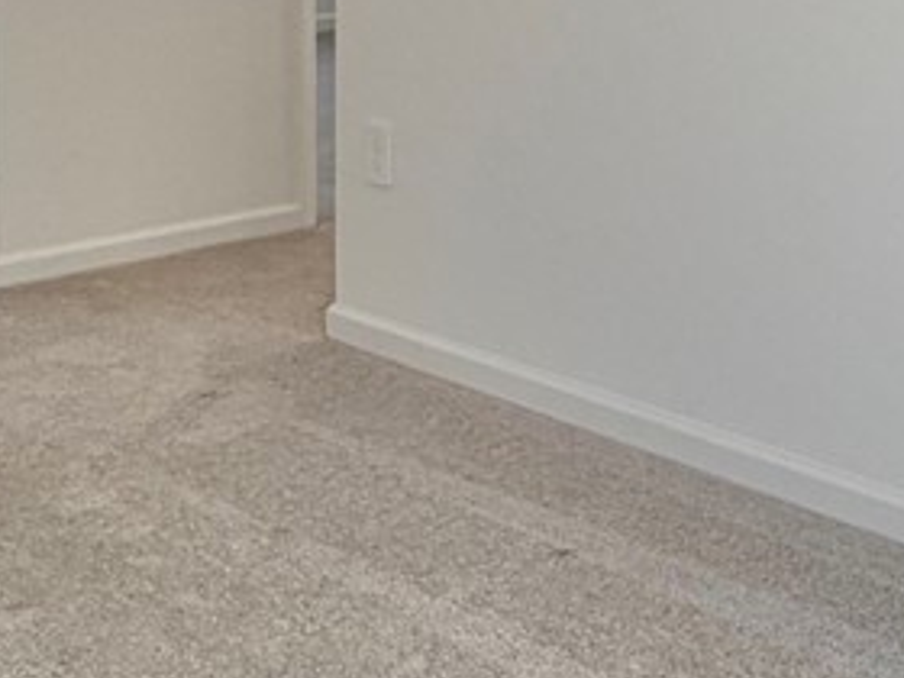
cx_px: 733
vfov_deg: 17.3
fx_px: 2089
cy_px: -200
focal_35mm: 80
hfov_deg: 24.0
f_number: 2.2
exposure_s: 1/120
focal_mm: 2.22
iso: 64
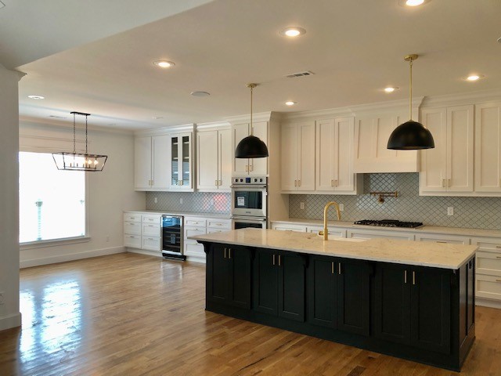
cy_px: 188
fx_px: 405
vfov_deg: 49.7
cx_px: 250
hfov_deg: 63.4
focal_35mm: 28
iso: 25
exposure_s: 1/40
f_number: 1.8
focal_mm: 3.99
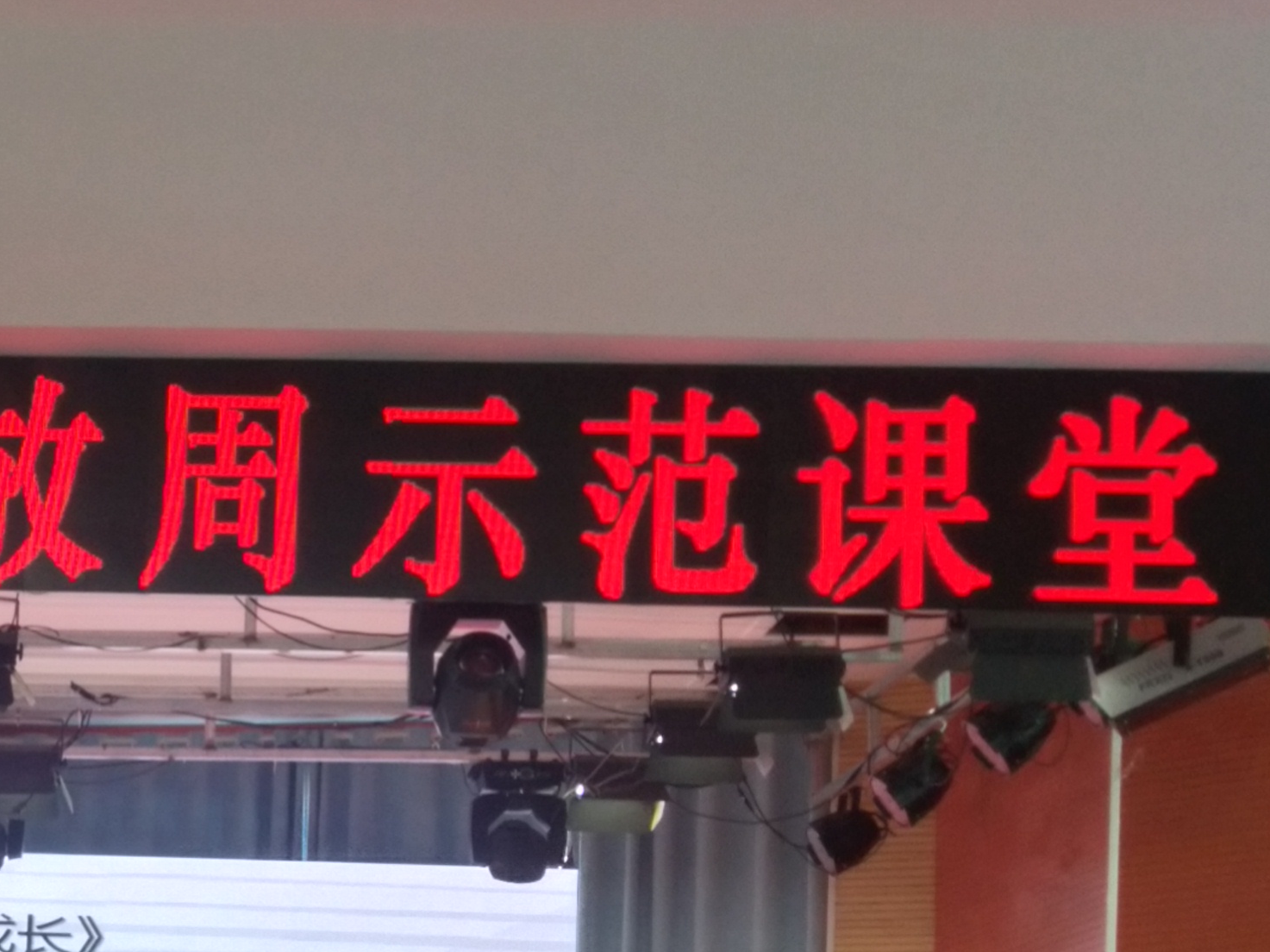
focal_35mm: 115
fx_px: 4218
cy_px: 995
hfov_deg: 16.1
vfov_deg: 12.7
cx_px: -447
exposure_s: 1/100
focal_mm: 3.95
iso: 68
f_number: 1.8
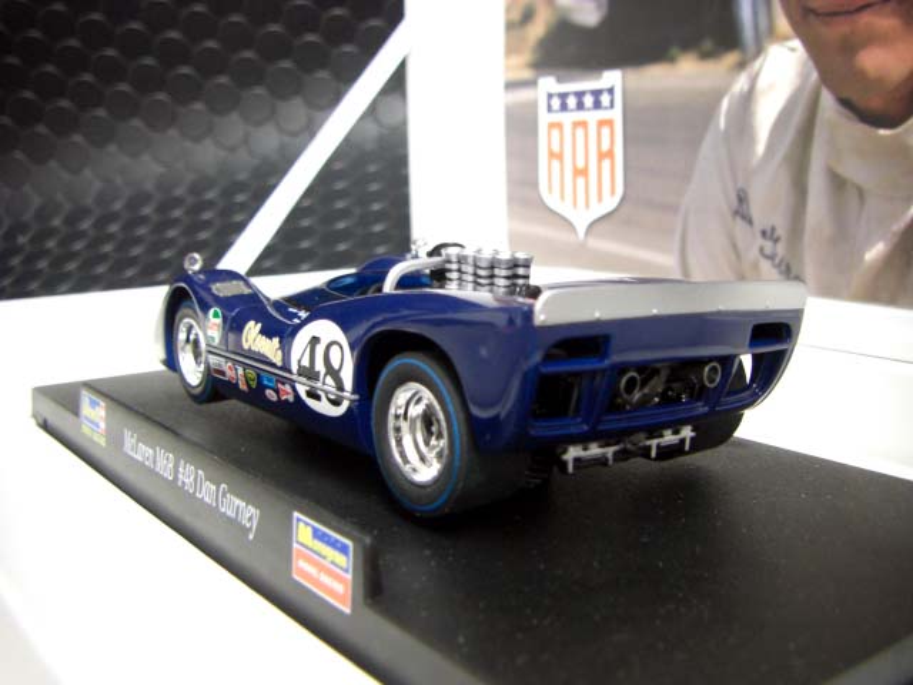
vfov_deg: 37.7
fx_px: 1002
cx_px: 456
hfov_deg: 49.0
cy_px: 342
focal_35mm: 38
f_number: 3.4
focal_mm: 6.3
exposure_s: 1/13
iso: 200
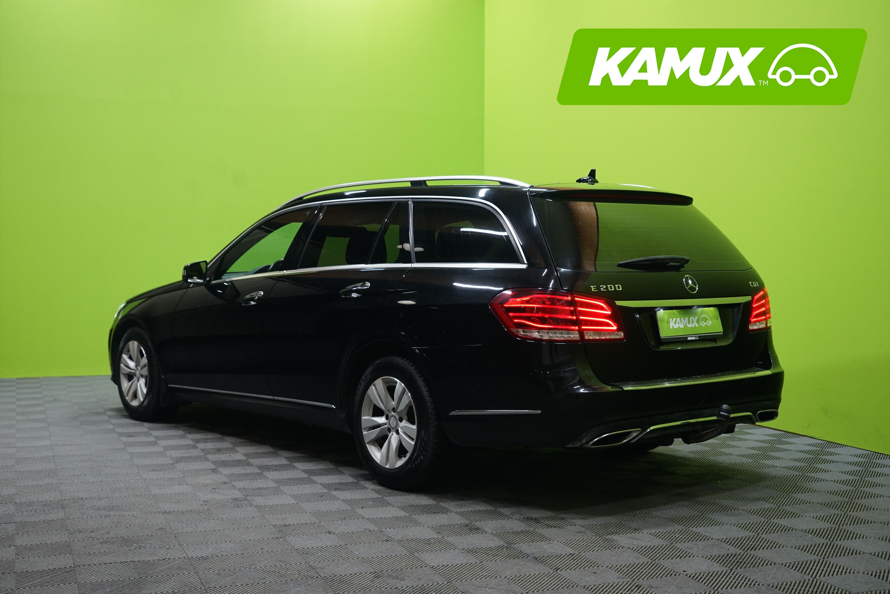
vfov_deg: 29.9
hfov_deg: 43.6
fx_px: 1112
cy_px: 297
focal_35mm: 45
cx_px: 445
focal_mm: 45
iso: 1000
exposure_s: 1/20
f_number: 5
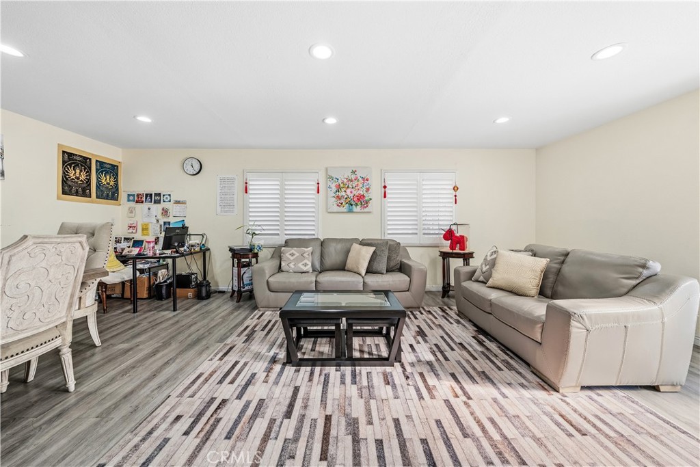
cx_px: 350
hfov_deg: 112.6
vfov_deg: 90.0
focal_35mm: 12
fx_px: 233
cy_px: 234
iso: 800
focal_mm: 12
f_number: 8
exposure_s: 1/125
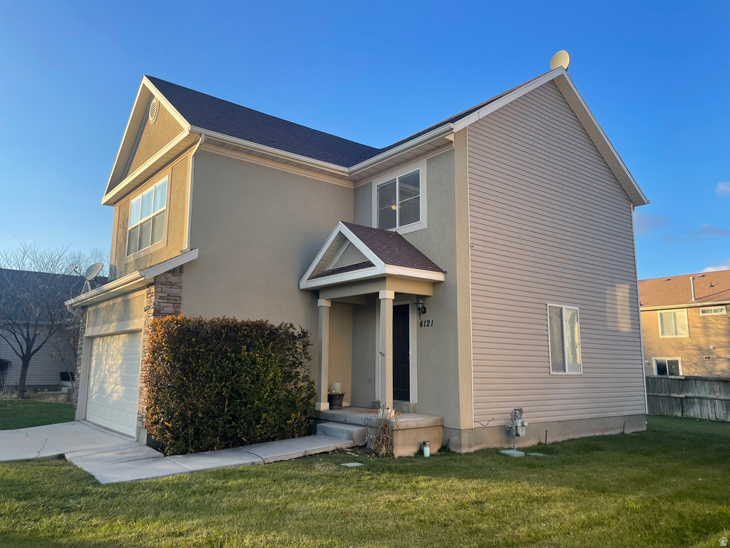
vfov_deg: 53.1
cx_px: 365
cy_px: 274
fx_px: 548
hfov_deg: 67.3
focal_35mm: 26
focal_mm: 4.2
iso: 32
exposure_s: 1/790
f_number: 1.6
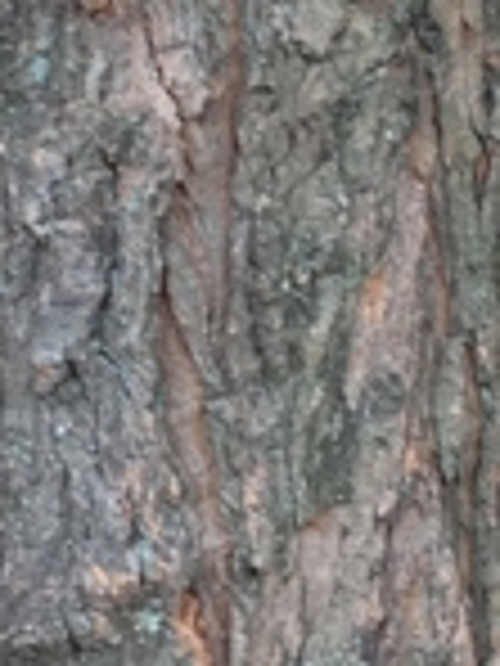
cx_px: 140
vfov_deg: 8.2
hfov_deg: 6.1
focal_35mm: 242
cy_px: 279
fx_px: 4661
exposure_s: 1/120
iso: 50
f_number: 2.4
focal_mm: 4.28
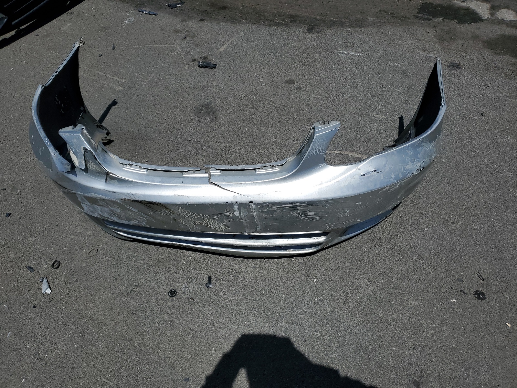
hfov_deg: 67.3
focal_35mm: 26
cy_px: 194
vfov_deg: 53.1
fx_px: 388
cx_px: 258
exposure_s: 1/10000
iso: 52
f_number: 1.5
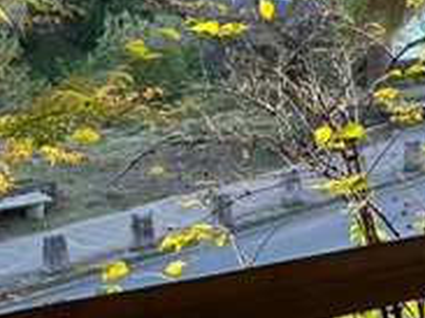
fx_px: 1288
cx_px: 627
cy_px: -60
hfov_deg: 17.0
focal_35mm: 105
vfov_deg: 13.7
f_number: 1.78
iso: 64
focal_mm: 6.86
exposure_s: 1/182
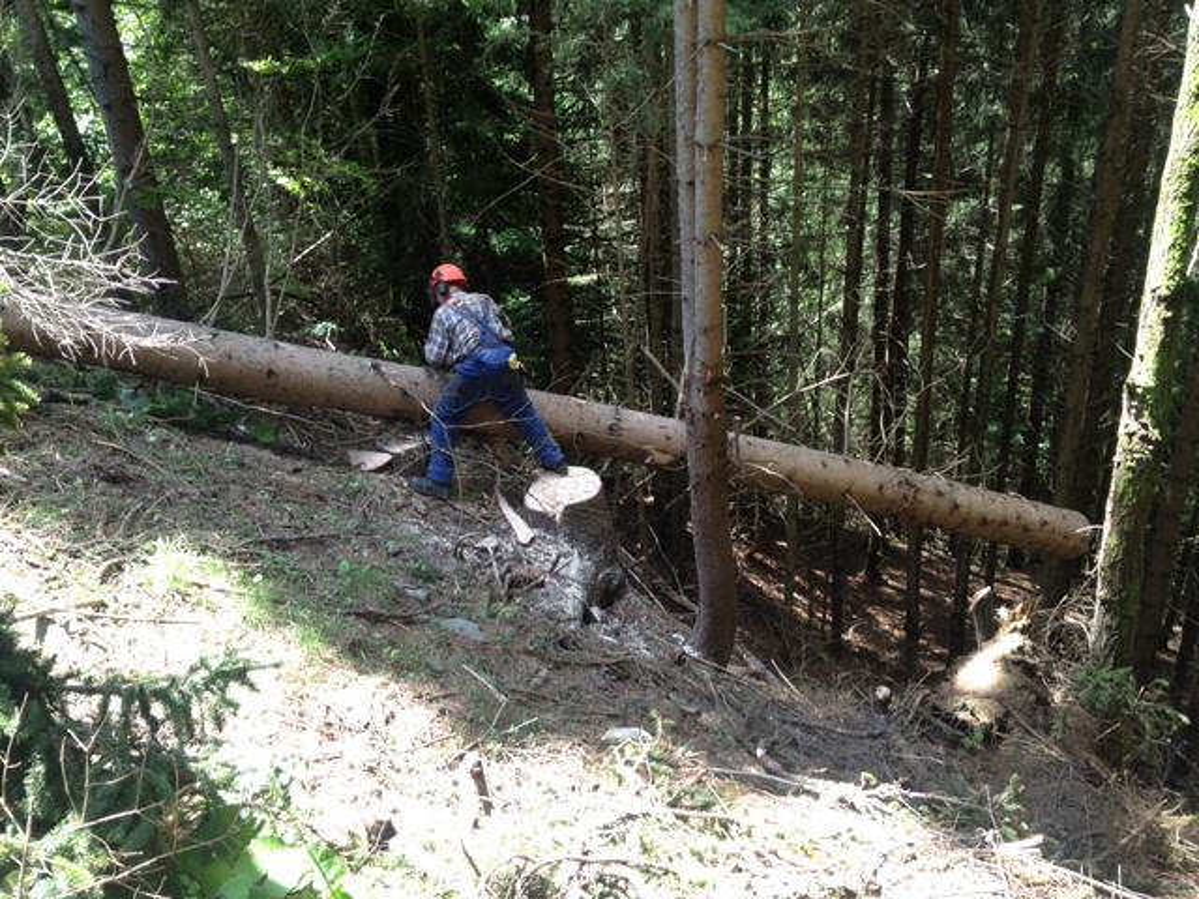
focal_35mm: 35
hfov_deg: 52.6
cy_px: 450
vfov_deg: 40.7
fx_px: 1212
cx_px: 600
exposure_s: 1/120
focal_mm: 4.28
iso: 64
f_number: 2.4
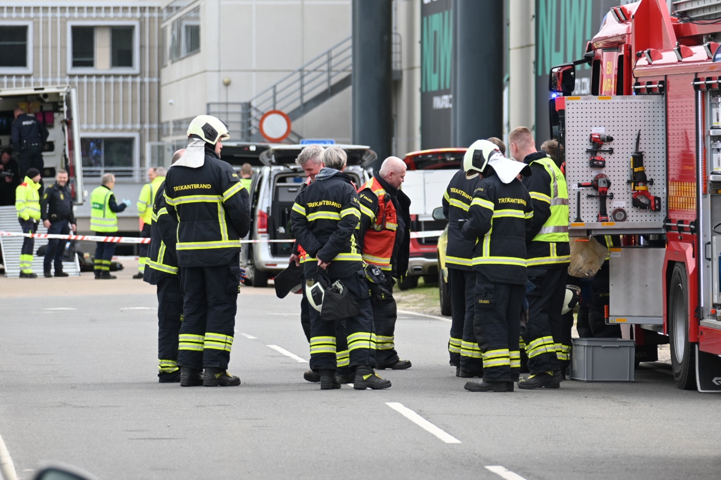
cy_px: 232
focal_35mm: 290
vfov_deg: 4.7
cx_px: 370
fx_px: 5795
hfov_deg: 7.1
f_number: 5.6
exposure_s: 1/500
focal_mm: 185
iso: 200
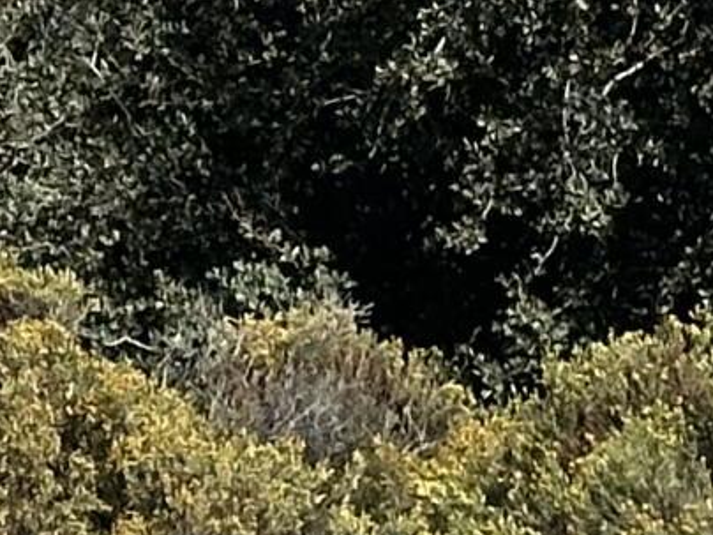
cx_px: -162
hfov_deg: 5.5
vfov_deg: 4.0
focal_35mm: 356
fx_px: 7333
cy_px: -1268
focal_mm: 6.86
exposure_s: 1/5263
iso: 64
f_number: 1.78
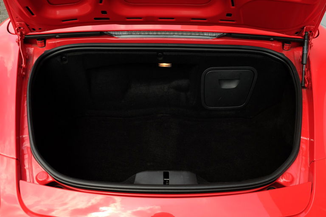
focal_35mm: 33
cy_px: 108
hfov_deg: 57.2
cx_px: 163
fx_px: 299
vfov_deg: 40.0
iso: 200
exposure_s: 1/240
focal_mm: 22.3
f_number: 5.6
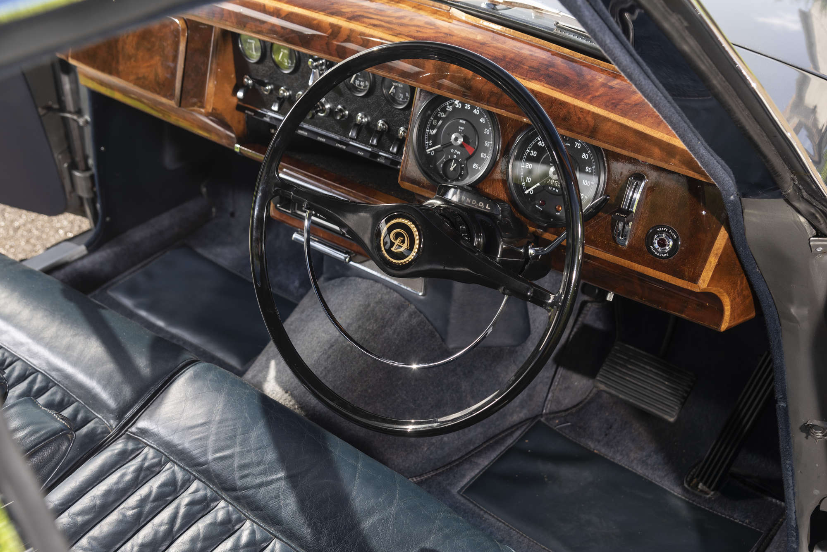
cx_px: 414
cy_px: 276
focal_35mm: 44
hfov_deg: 44.5
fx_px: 1011
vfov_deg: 30.5
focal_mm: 44
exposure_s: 1/100
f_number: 5.6
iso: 200
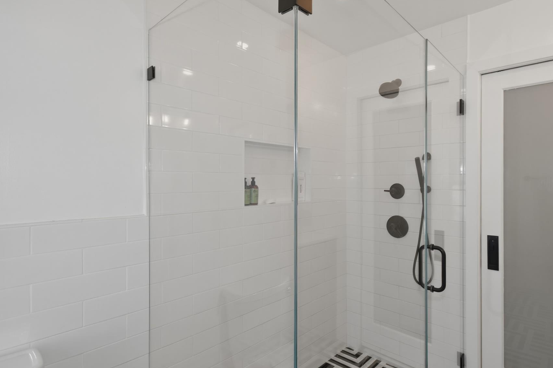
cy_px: 183
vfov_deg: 67.4
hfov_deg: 89.8
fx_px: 276
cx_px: 301
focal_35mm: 18
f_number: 5.6
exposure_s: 1/125
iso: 140
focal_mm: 10
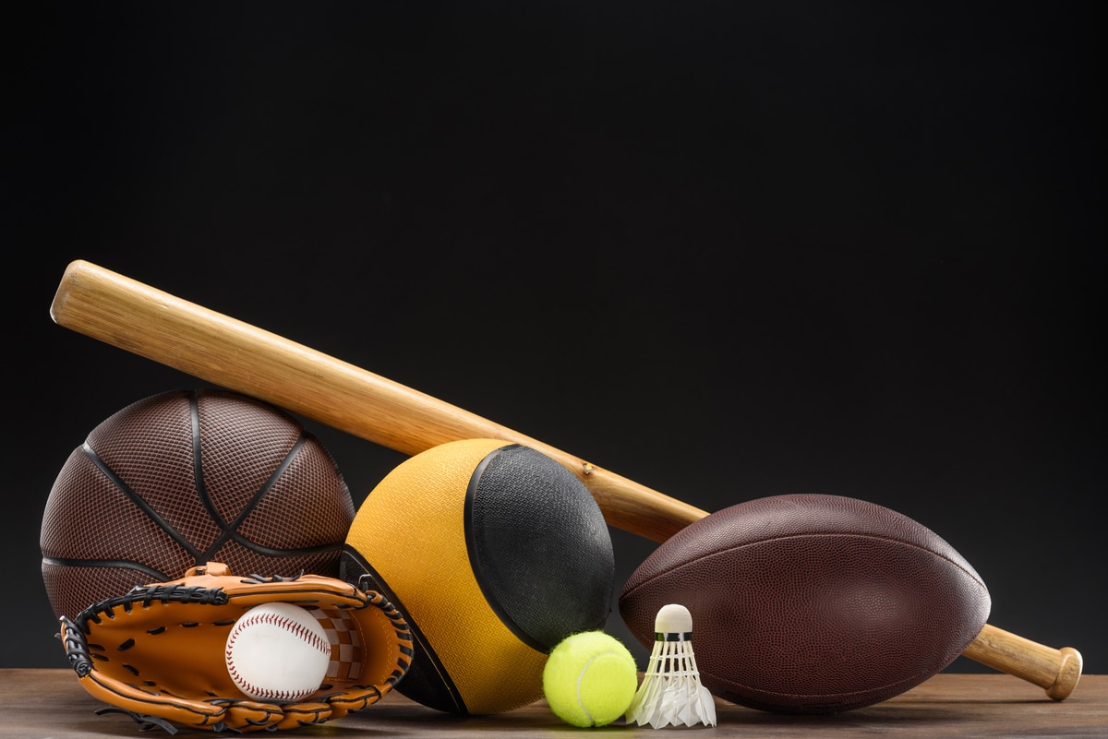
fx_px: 3233
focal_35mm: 105
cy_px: 370
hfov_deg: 19.4
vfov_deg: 13.1
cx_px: 554
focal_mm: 105
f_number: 11
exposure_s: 1/200
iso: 80
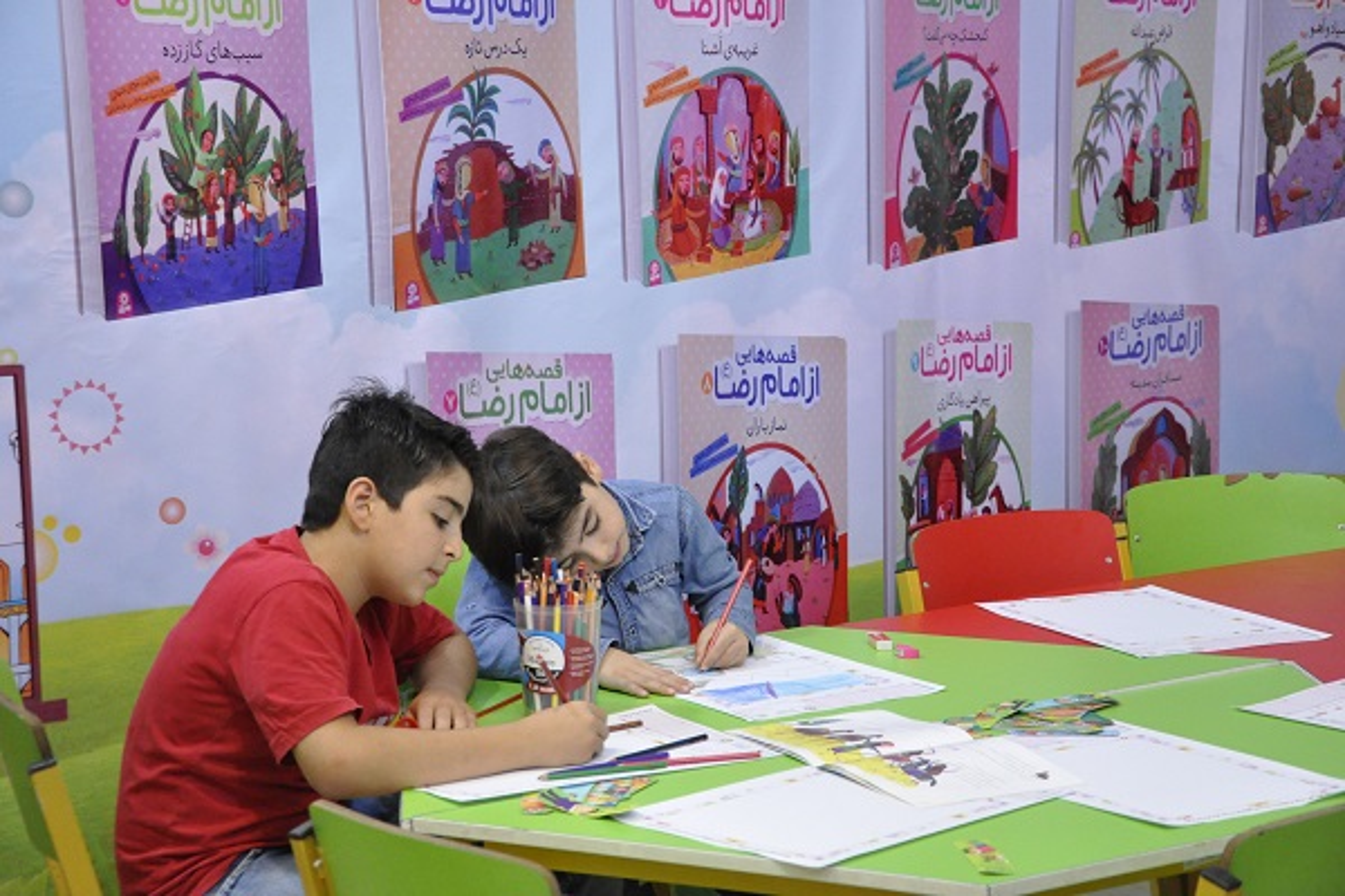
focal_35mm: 78
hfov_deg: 26.0
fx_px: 2914
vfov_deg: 17.5
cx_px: 672
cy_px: 448
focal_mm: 52
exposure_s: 1/50
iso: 3200
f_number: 5
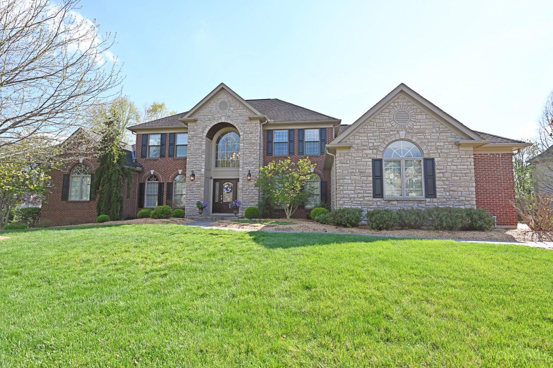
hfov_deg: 90.0
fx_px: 276
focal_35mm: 18
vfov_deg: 67.4
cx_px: 276
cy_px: 184
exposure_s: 1/320
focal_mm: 18
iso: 100
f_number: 6.3
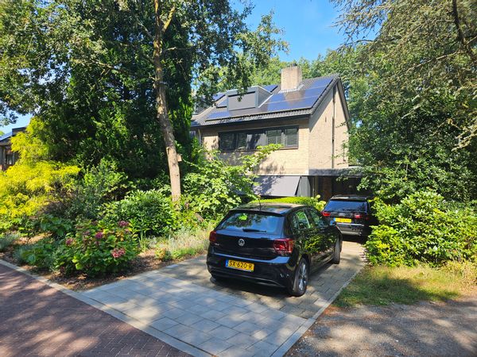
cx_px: 238
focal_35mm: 23
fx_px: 317
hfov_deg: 73.9
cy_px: 178
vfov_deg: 58.9
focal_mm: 5.4
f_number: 1.8
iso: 25
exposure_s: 1/511
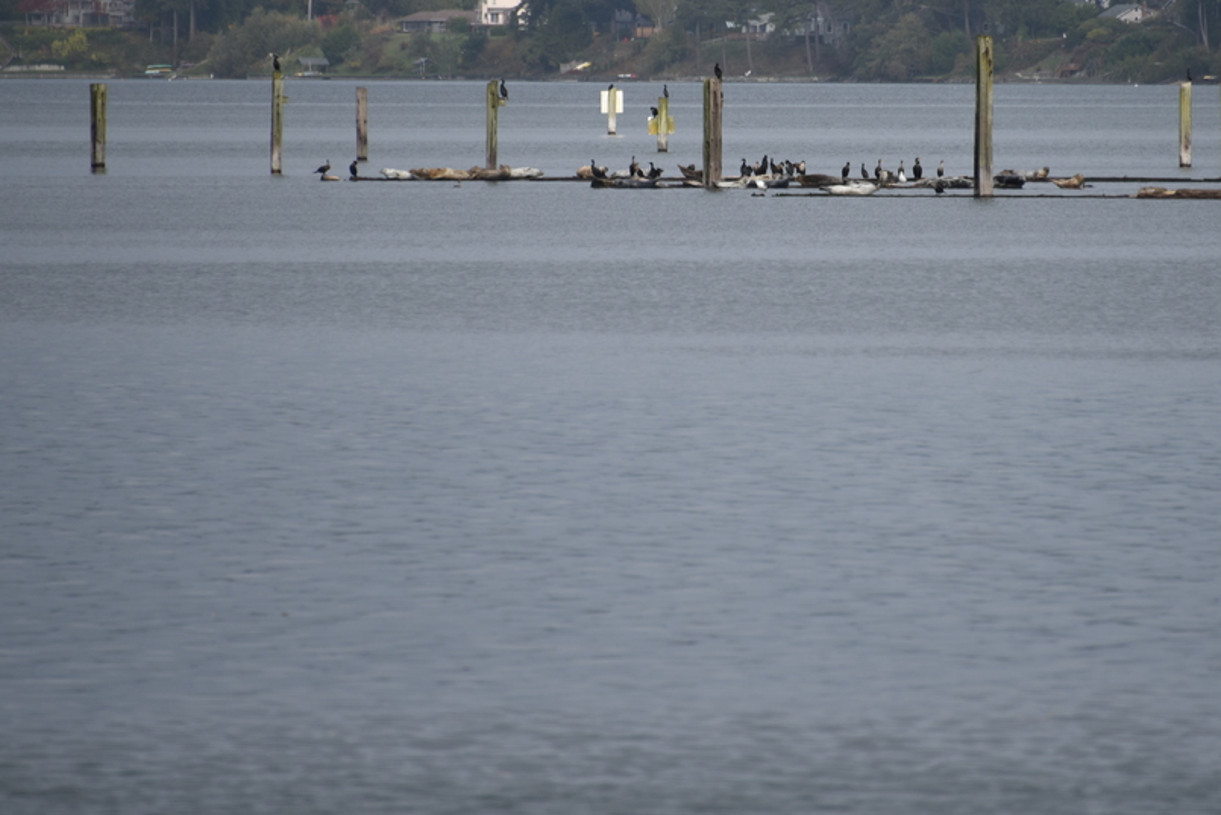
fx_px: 16180
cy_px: 222
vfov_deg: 2.9
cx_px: 777
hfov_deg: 4.3
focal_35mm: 477
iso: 110
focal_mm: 300
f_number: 5.6
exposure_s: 1/640
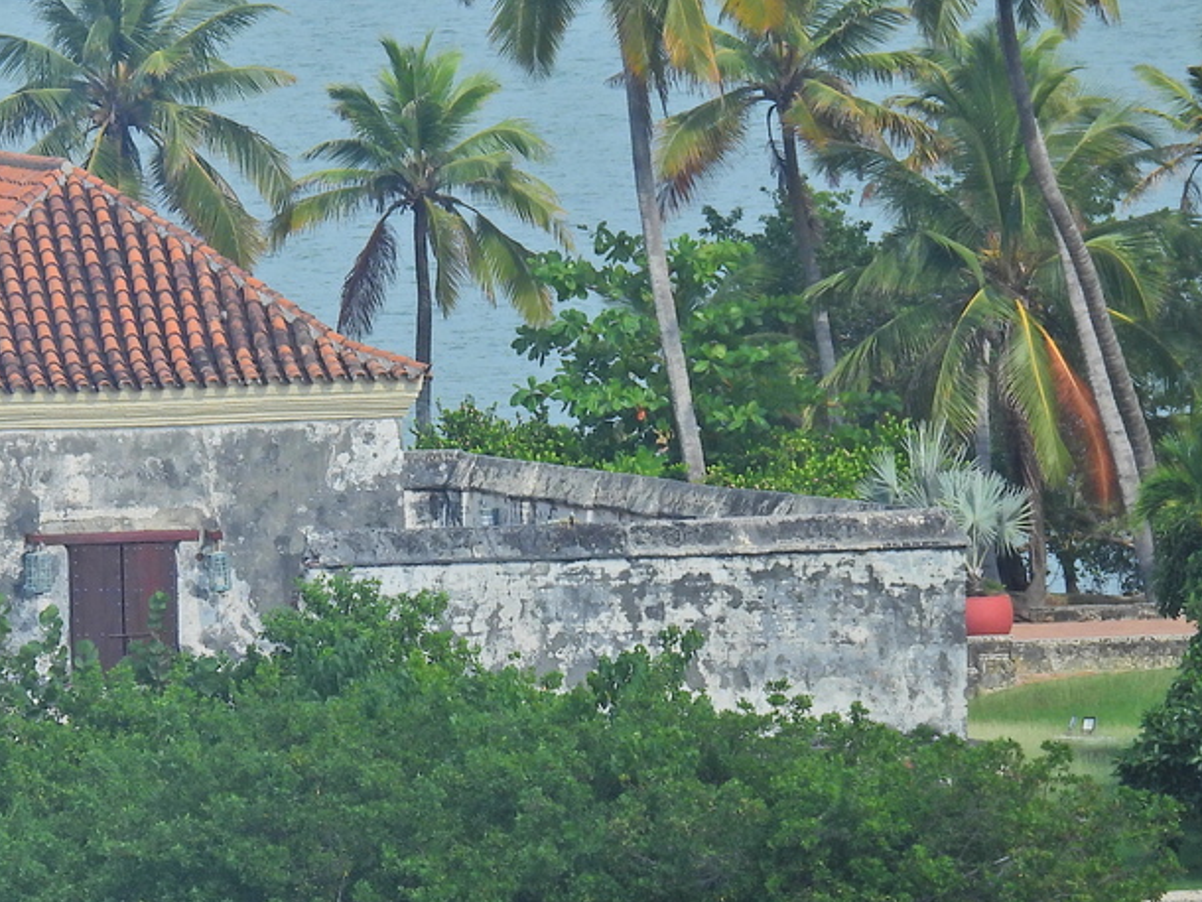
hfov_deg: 2.1
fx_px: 32792
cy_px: 530
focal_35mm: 944
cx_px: -51
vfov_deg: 1.6
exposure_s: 1/800
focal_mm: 80.3
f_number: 5
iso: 100
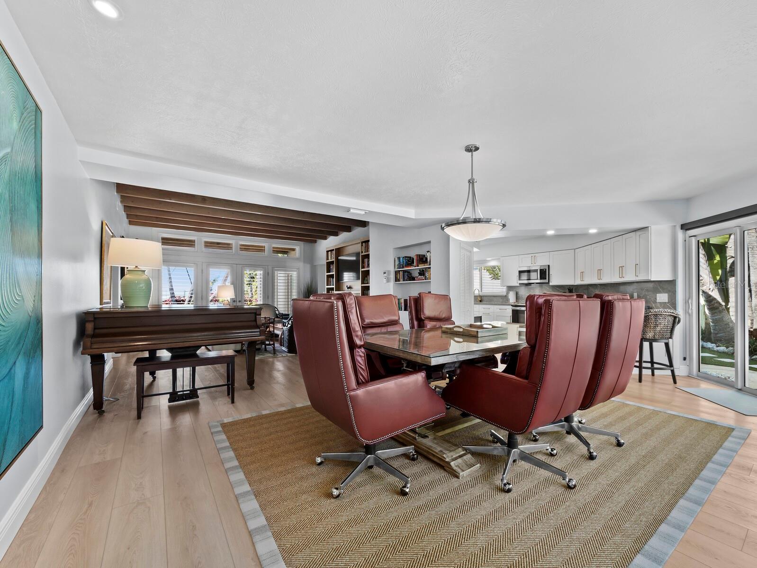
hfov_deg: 102.0
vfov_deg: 85.7
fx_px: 306
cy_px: 284
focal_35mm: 14
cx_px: 378
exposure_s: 1/2
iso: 320
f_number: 11
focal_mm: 7
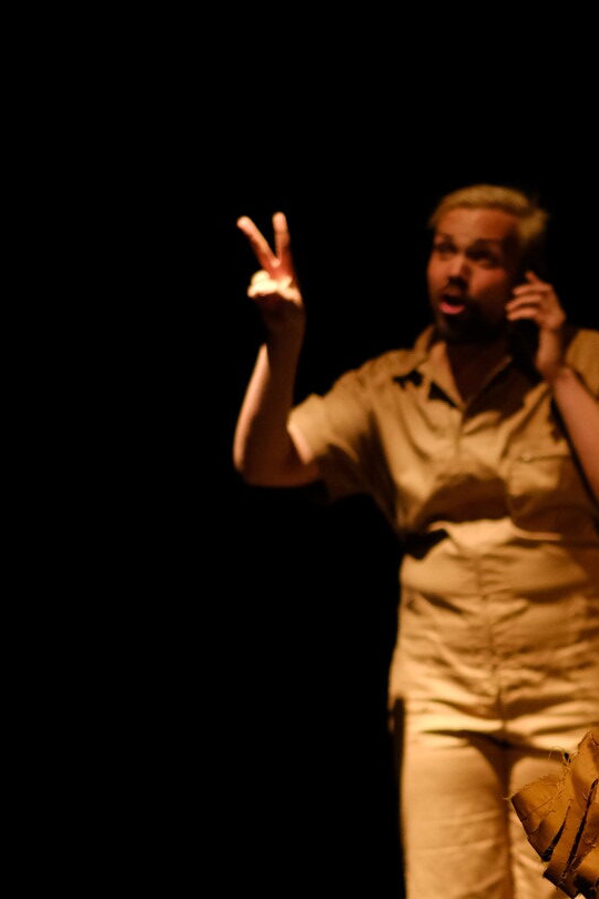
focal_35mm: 166
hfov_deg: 8.2
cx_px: 563
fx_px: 4143
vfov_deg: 12.4
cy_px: 624
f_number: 1.2
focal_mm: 56
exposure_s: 1/500
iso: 1600
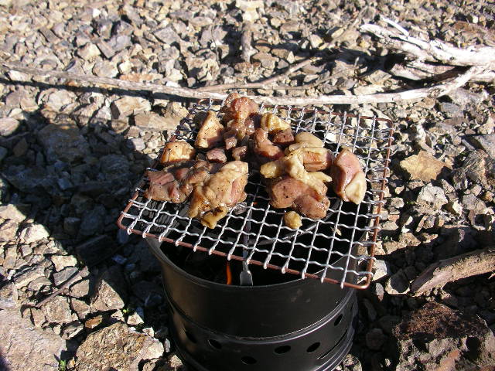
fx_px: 529
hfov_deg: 50.1
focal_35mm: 37
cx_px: 248
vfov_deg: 38.7
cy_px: 186
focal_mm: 5.7
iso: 50
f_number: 2.8
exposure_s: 1/500
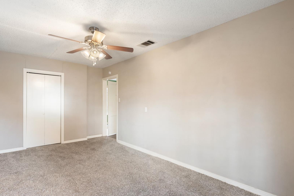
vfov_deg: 64.5
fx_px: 155
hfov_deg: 86.9
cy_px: 101
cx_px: 141
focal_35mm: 19
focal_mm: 15
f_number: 8
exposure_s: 1/1.67
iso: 400
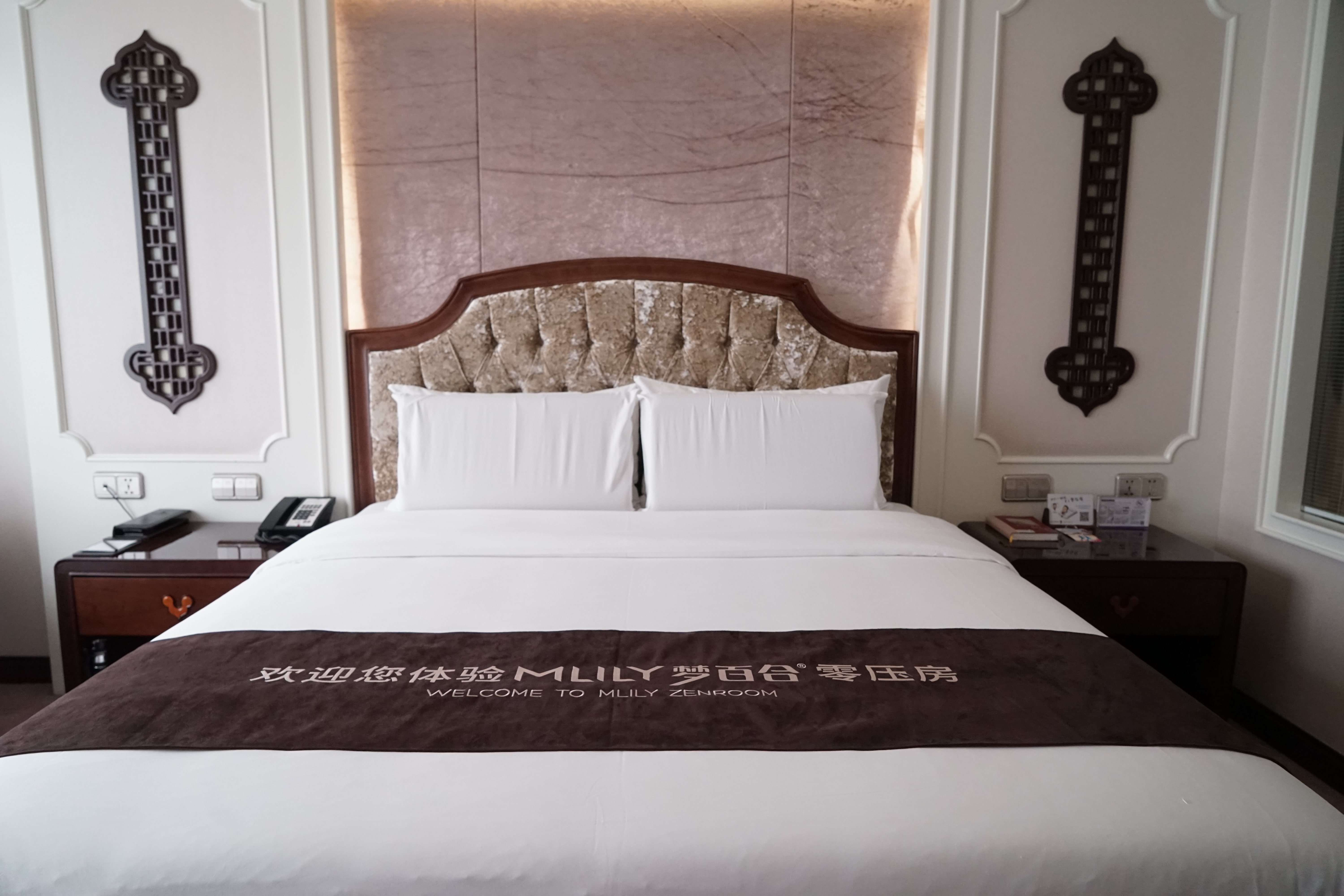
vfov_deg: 53.1
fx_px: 896
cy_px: 448
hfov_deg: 73.7
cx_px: 672
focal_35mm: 24
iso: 3200
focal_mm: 24
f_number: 5.6
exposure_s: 1/80
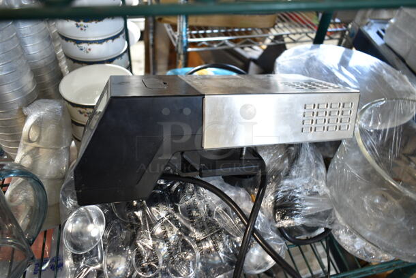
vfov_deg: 48.0
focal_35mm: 27
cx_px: 208
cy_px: 139
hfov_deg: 67.3
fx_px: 312
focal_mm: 18
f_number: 3.5
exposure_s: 1/30
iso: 560
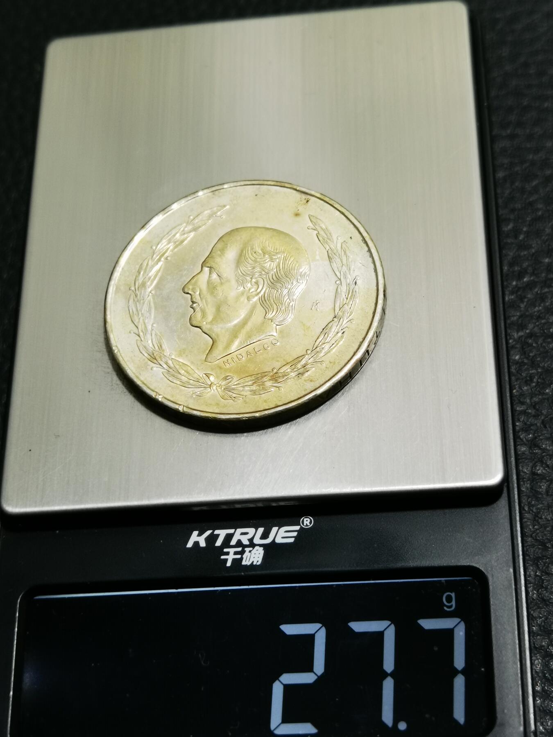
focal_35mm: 65
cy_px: 368
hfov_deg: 22.6
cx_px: 276
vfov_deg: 29.8
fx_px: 1385
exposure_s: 1/100
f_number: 1.9
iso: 125
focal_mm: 6.67
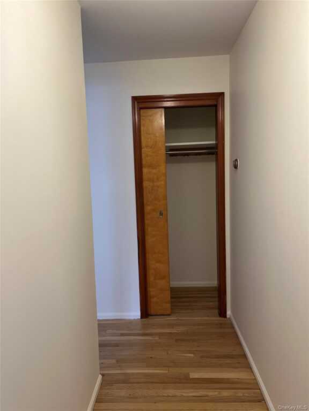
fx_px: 309
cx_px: 154
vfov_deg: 67.3
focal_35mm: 26
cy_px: 206
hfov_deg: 53.1
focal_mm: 5.1
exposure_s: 1/60
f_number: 1.6
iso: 125
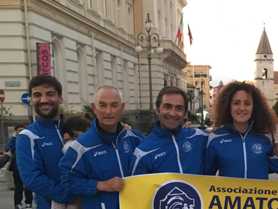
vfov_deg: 24.2
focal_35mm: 59
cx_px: 255
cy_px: 183
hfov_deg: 31.1
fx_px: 474
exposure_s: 1/17
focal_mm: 4.15
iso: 320
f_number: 2.2
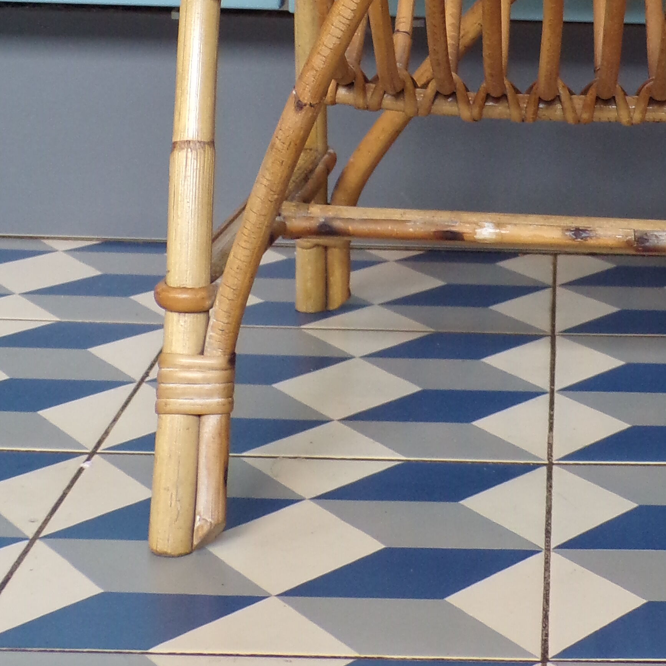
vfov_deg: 19.3
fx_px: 1894
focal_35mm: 87
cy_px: -15
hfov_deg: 19.5
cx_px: 615
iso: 200
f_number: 3.3
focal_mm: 6.6
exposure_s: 1/34
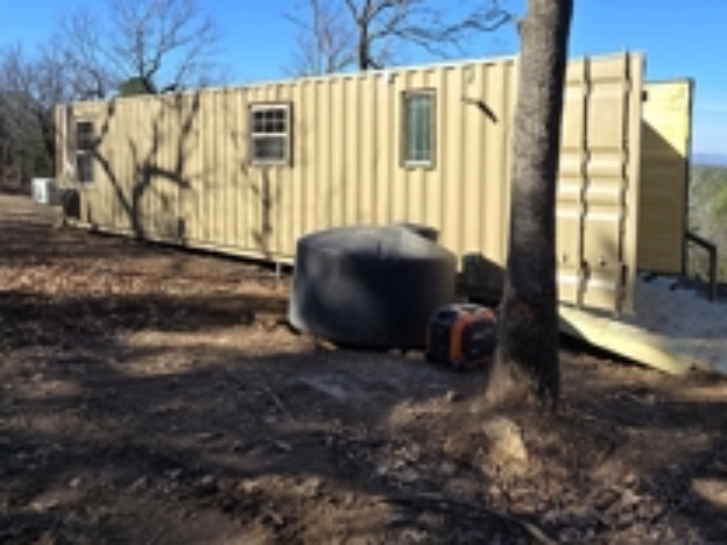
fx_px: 525
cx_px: 402
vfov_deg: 54.2
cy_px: 199
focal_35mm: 25
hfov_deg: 69.2
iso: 50
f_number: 2.2
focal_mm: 2.2
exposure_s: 1/1215
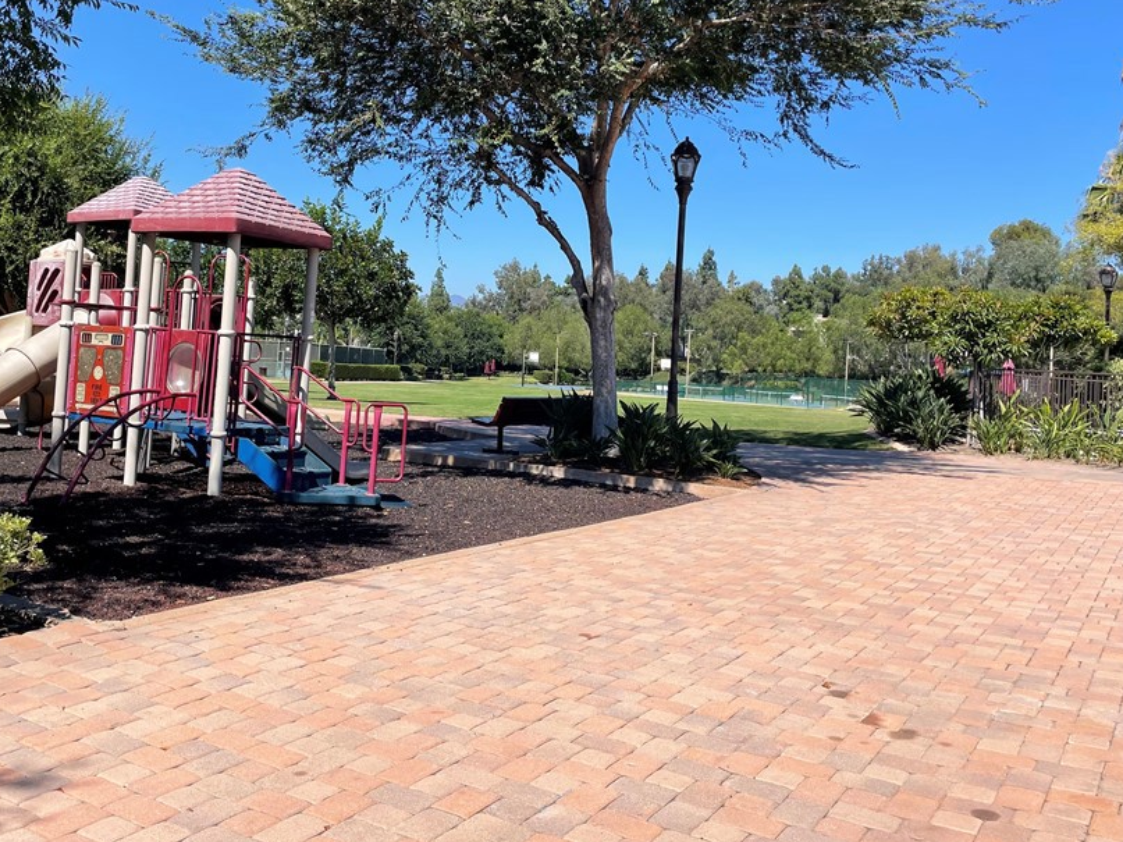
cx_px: 468
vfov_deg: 42.6
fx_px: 1070
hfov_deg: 55.1
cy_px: 315
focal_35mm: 33
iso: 32
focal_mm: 4.2
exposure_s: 1/2882
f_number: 1.6
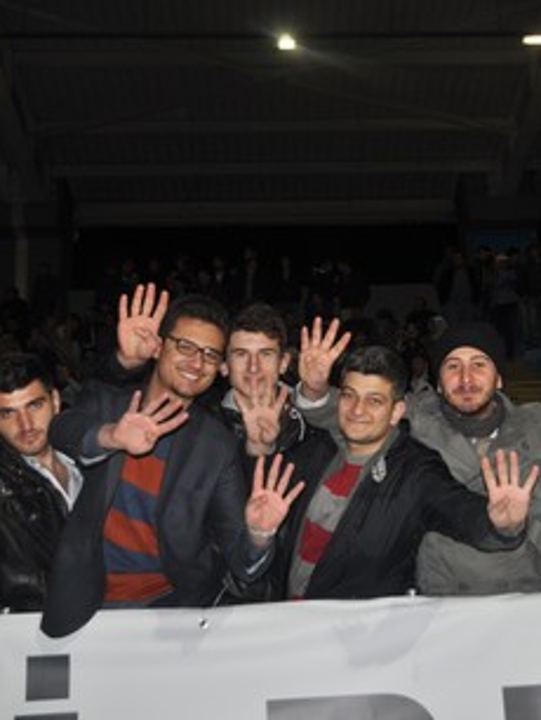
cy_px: 359
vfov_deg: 29.4
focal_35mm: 66
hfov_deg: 22.1
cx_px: 390
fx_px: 1373
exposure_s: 1/60
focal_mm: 30
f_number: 4.2
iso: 200
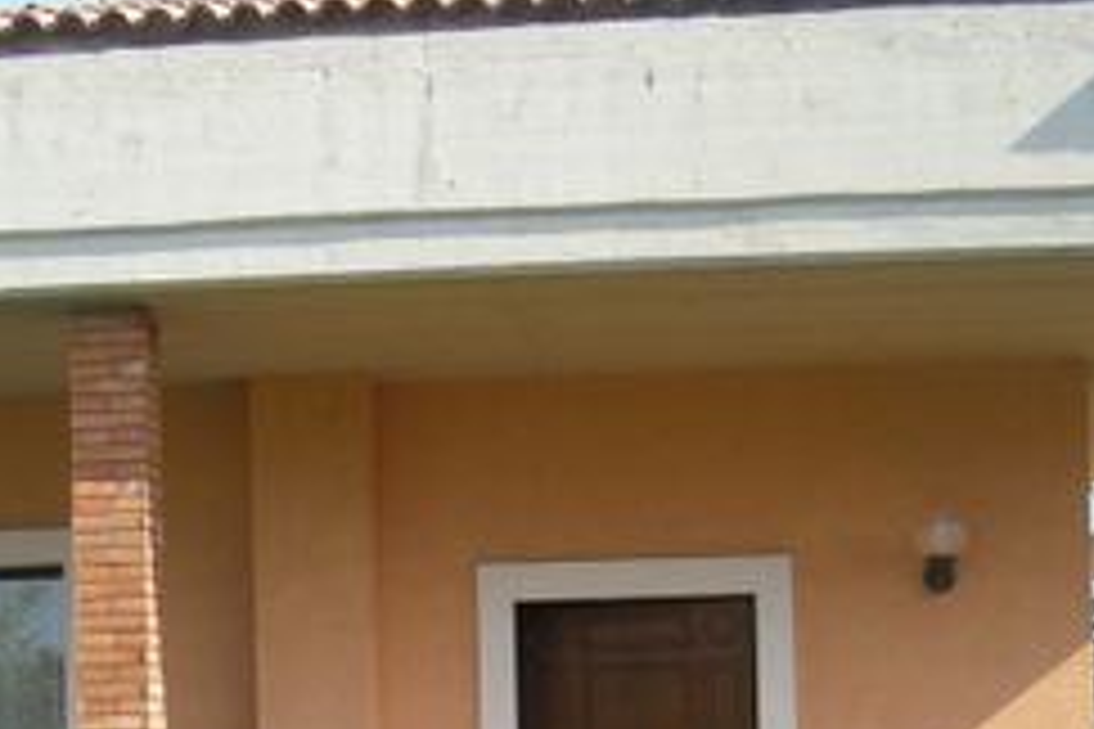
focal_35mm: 90
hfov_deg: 22.5
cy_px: 720
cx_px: 329
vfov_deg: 14.9
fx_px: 2735
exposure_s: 1/520
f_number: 2.8
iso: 72
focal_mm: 5.7
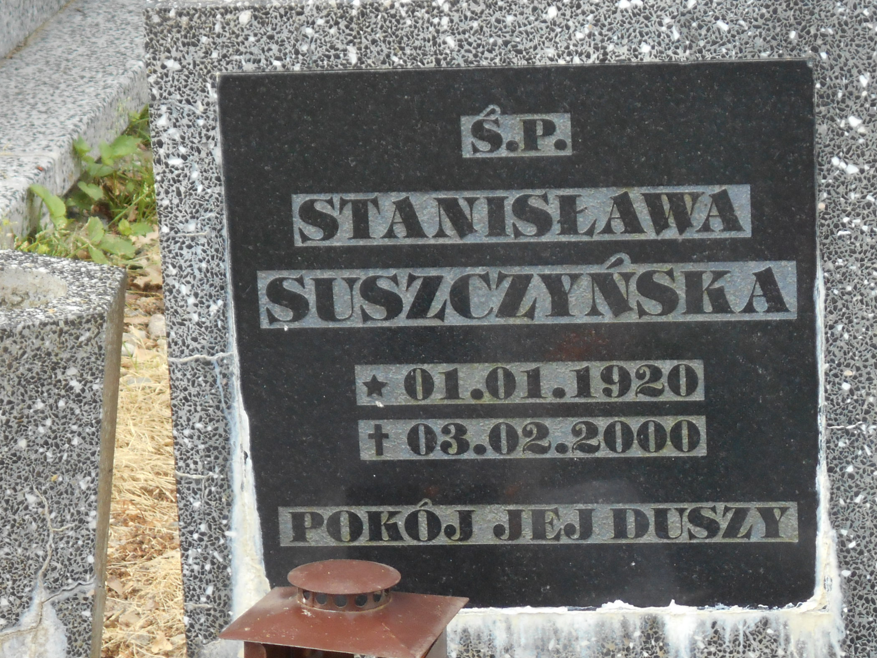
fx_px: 4358
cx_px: 421
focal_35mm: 172
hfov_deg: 11.5
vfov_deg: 8.6
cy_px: 440
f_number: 5.5
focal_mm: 17.6
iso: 160
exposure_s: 1/125
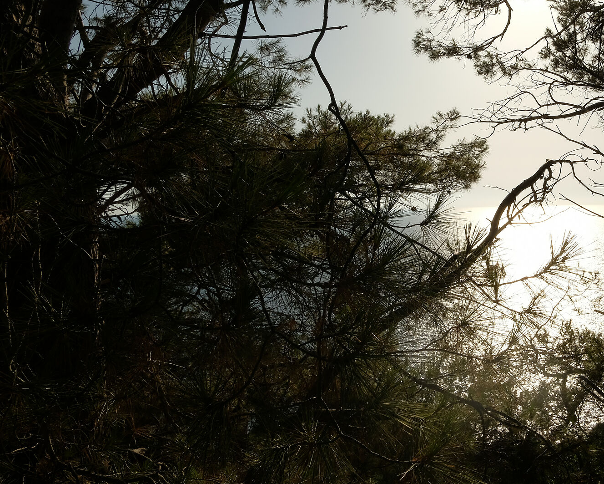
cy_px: 209
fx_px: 697
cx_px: 463
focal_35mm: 39
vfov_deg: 38.2
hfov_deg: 45.0
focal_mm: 15
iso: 200
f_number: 13
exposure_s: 1/500
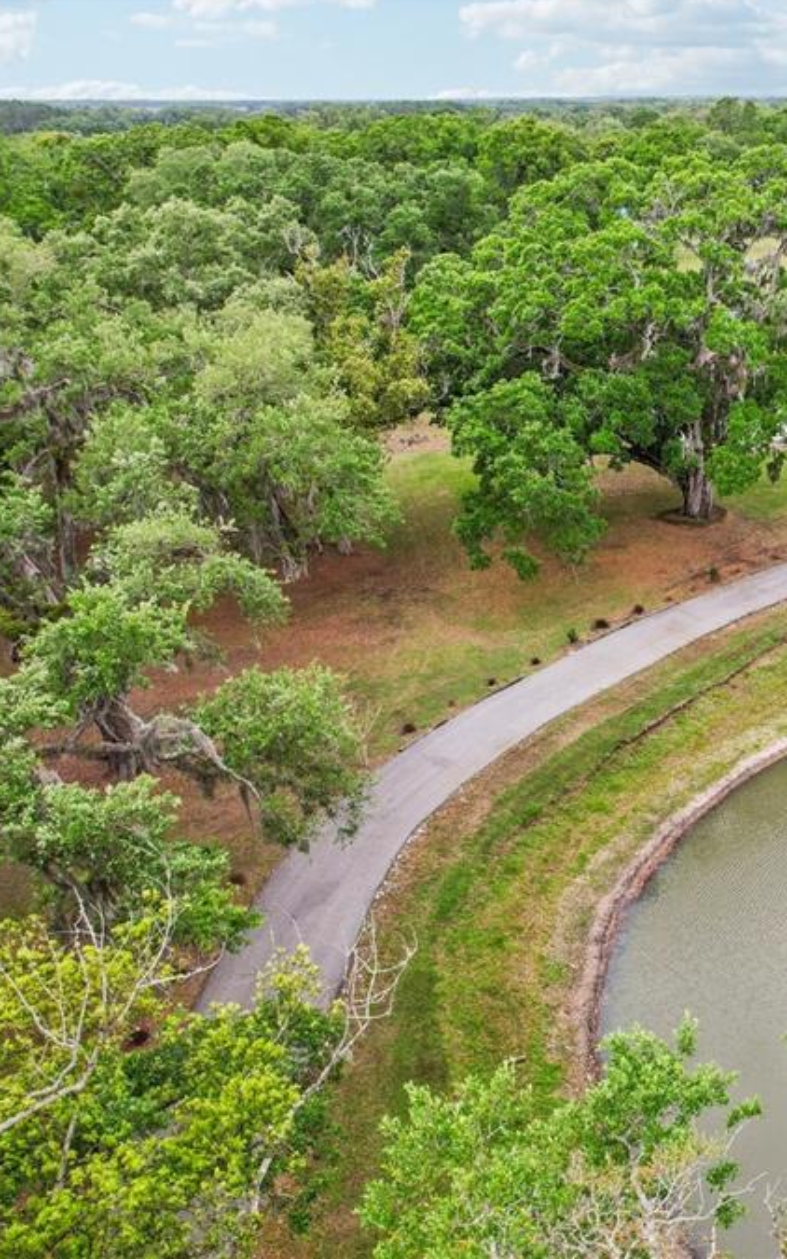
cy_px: 625
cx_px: 906
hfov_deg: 32.0
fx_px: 1167
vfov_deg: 56.7
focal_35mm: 34
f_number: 2.8
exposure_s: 1/1000
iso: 160
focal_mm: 8.4
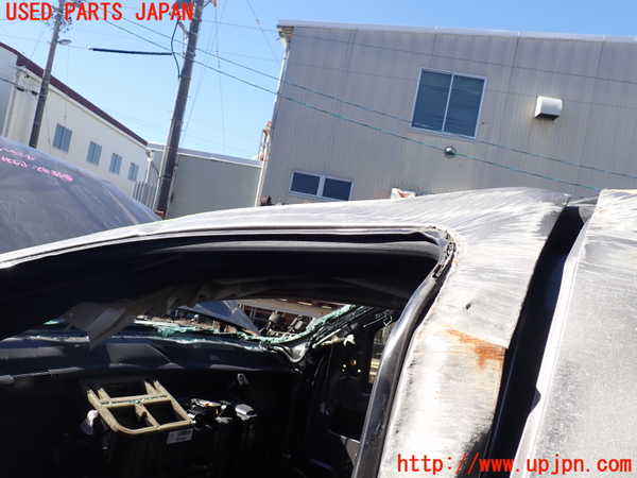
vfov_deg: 46.8
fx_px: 552
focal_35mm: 30
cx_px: 318
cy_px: 239
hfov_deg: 60.0
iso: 100
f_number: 3.2
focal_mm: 5.4
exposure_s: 1/640
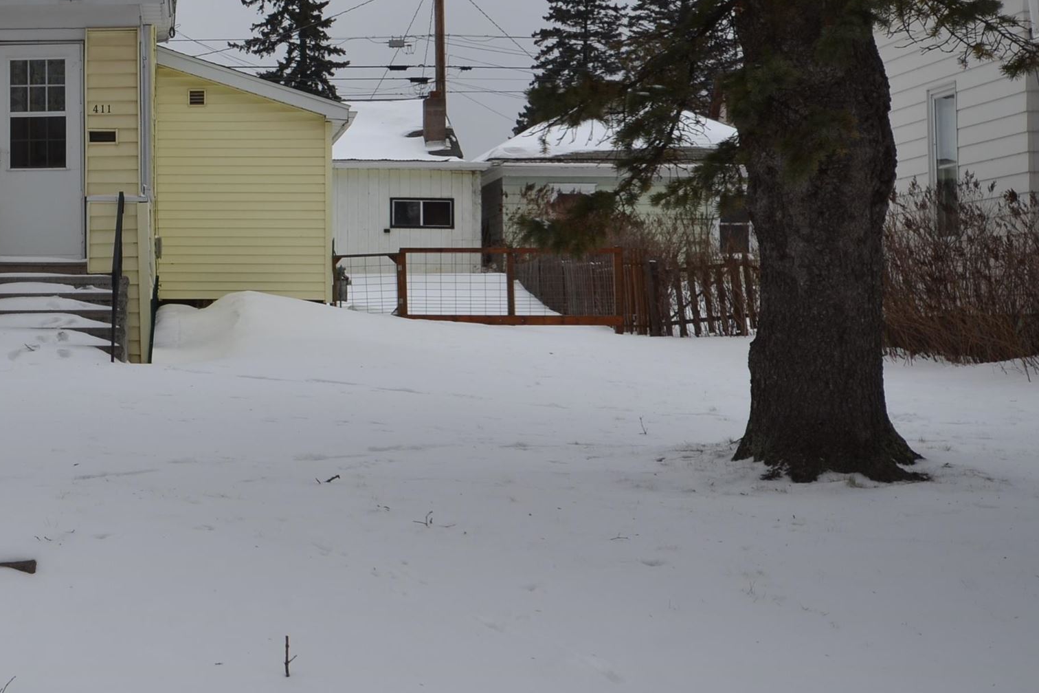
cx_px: 27
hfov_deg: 26.4
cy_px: 155
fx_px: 2107
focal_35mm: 73
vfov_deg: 18.5
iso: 200
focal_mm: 24
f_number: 8
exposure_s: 1/250
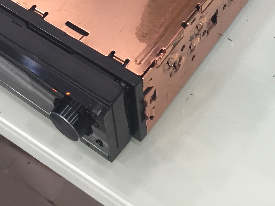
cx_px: 106
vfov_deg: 19.1
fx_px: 572
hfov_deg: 27.0
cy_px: -49
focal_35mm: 72
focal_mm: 4.15
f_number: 2.2
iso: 125
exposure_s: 1/33
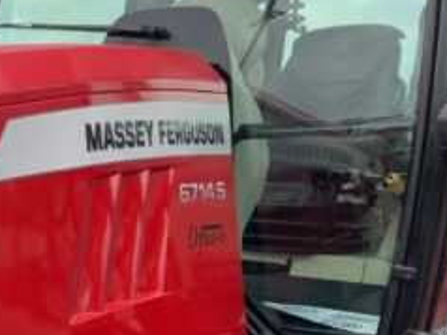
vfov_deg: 18.5
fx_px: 1006
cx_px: -133
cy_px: 312
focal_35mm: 78
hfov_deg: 22.4
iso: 16
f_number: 1.8
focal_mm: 3
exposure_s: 1/179
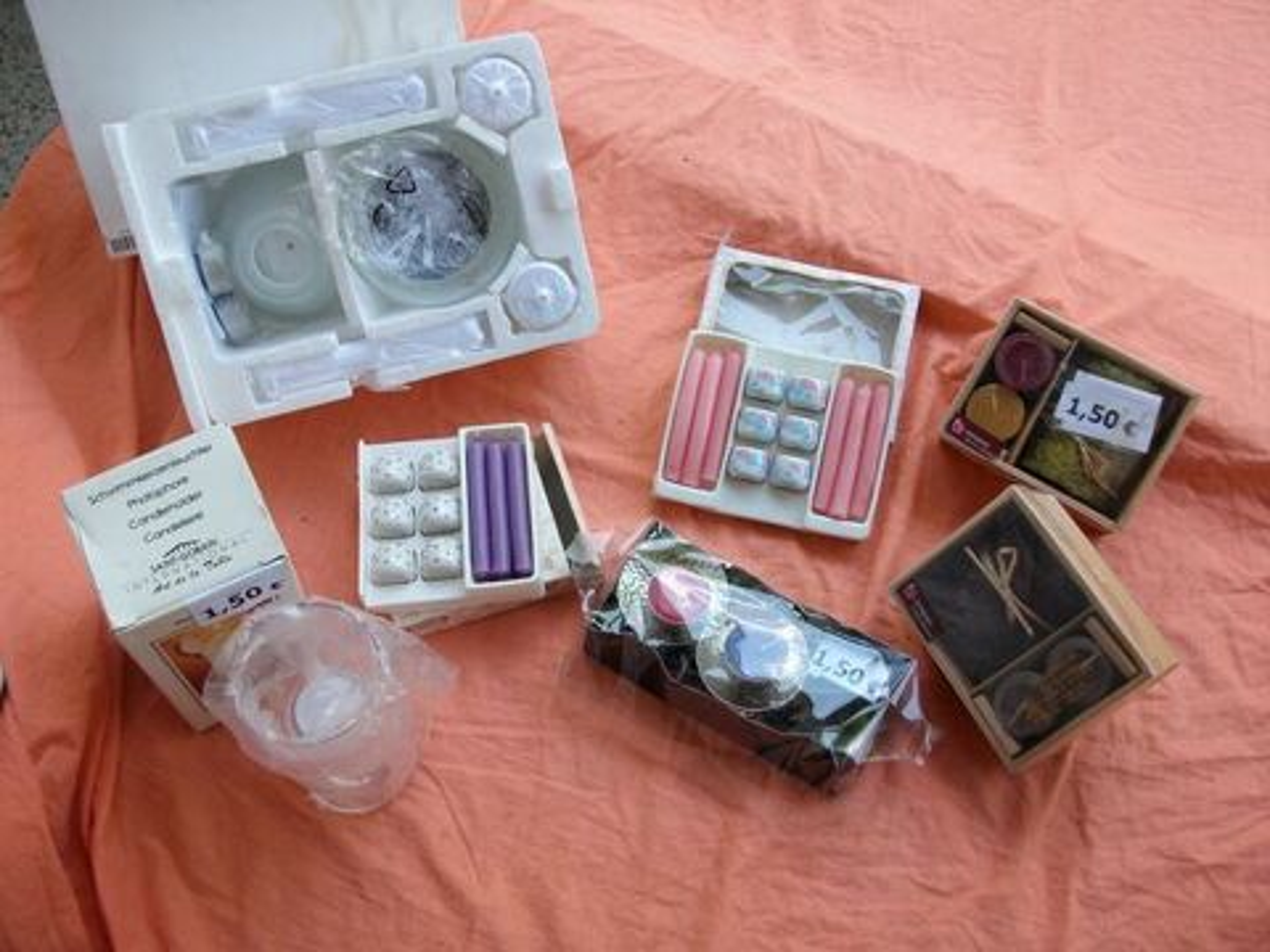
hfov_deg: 56.8
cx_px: 635
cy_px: 476
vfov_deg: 44.2
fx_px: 1174
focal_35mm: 32
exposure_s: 1/57.2
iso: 80
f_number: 2.9
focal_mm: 5.7
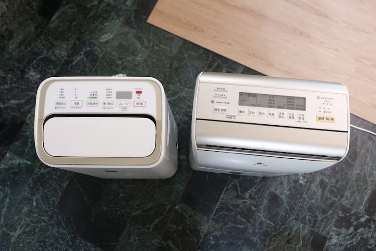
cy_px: 126
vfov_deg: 53.1
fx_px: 251
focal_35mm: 24
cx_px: 188
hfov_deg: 73.8
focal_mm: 8.8
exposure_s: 1/30
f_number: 1.8
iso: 500
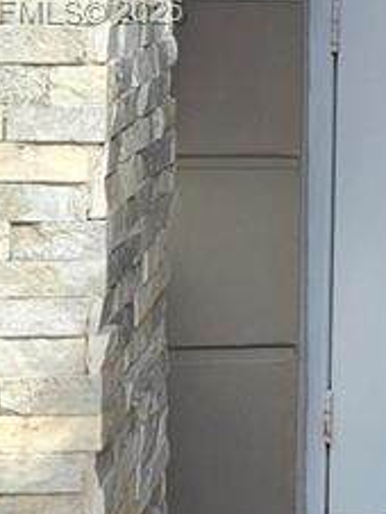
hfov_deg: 11.0
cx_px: 786
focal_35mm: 122
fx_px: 1810
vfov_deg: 15.9
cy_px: 14
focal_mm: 5.4
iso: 25
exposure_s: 1/270
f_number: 1.8
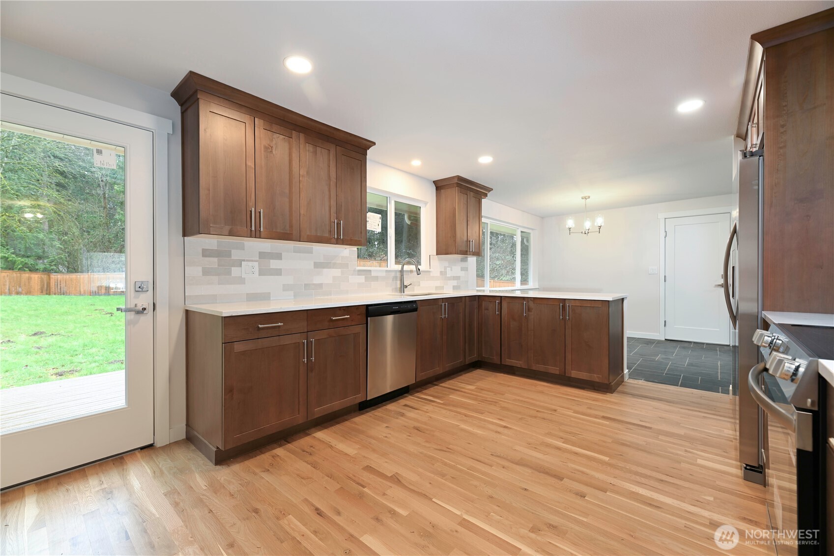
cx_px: 417
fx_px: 324
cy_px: 278
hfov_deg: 104.3
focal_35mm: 14
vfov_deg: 81.2
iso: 100
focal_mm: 14
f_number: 7.1
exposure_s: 1/2
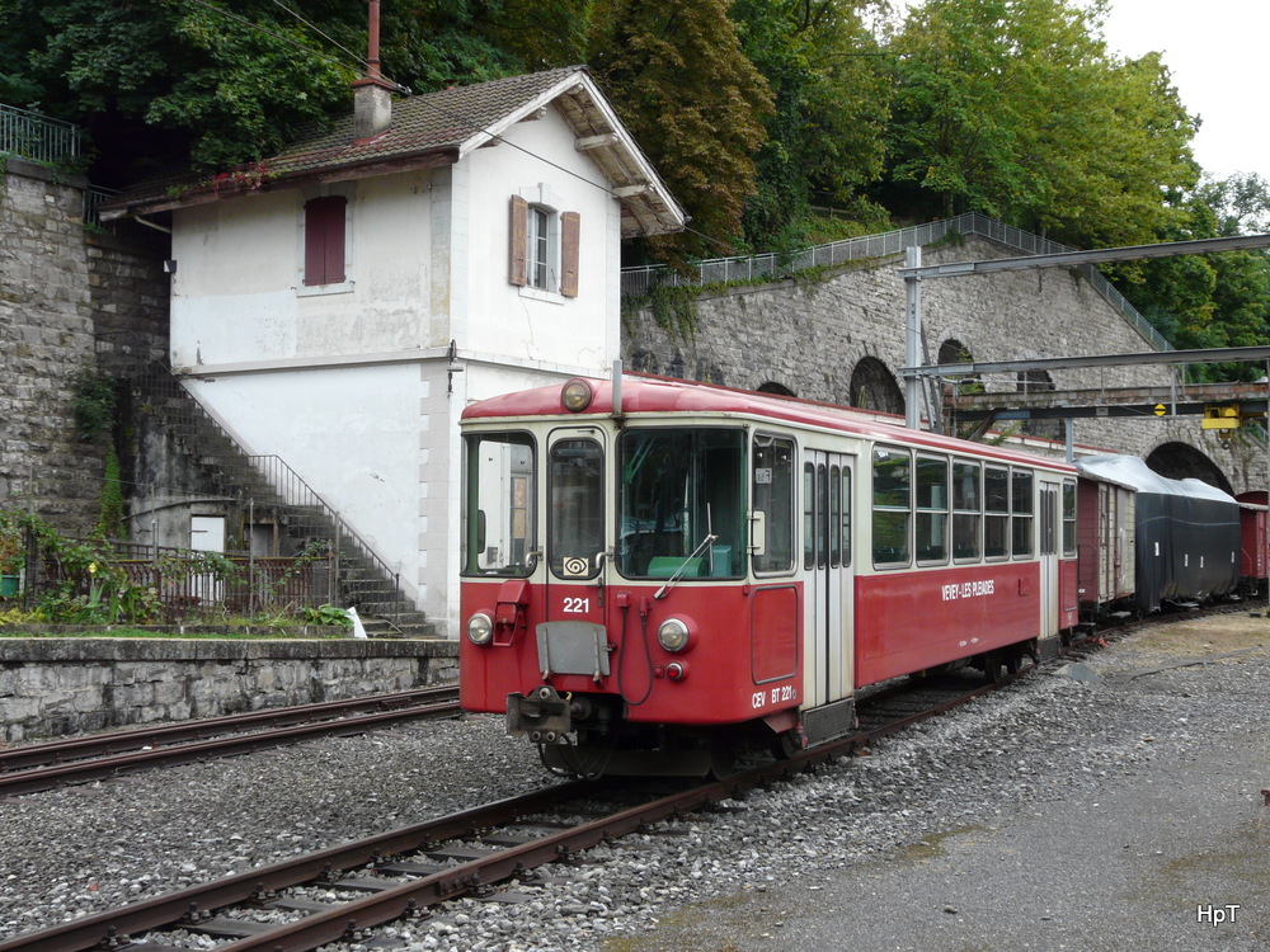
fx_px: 1651
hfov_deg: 42.1
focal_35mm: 45
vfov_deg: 32.2
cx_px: 635
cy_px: 476
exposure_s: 1/160
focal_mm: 7.4
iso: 125
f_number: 4
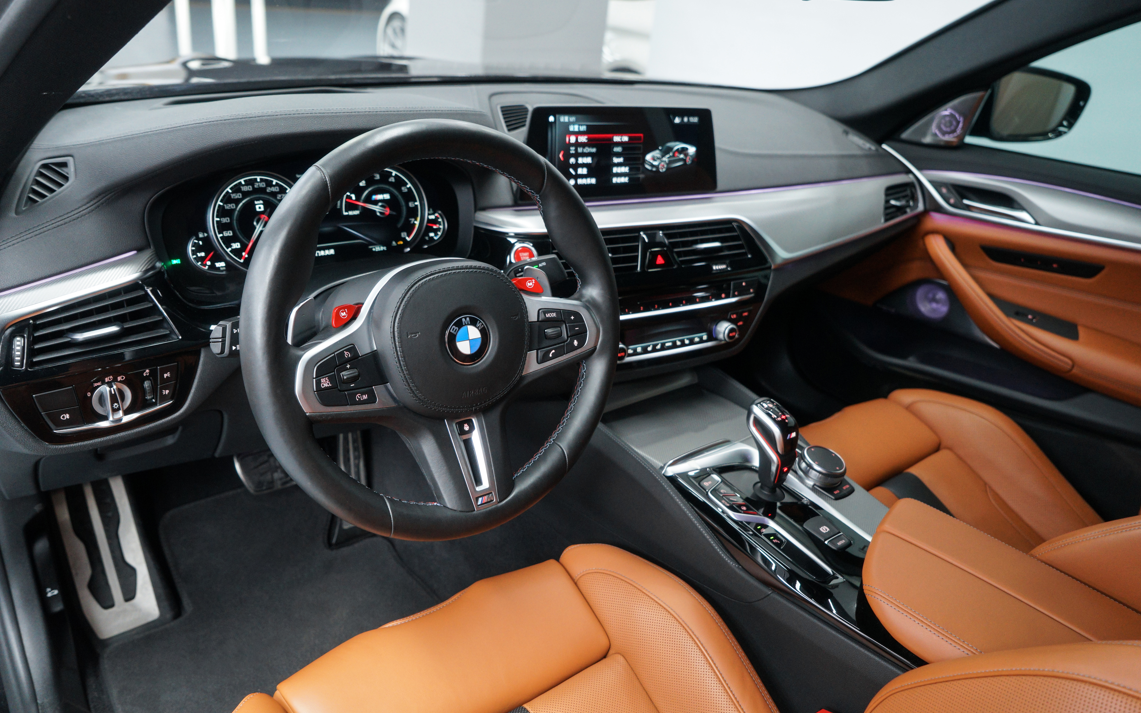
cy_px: 342
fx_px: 777
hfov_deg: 72.5
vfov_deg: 49.3
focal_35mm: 25
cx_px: 577
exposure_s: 1/25
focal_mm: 24
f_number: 4
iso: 1600
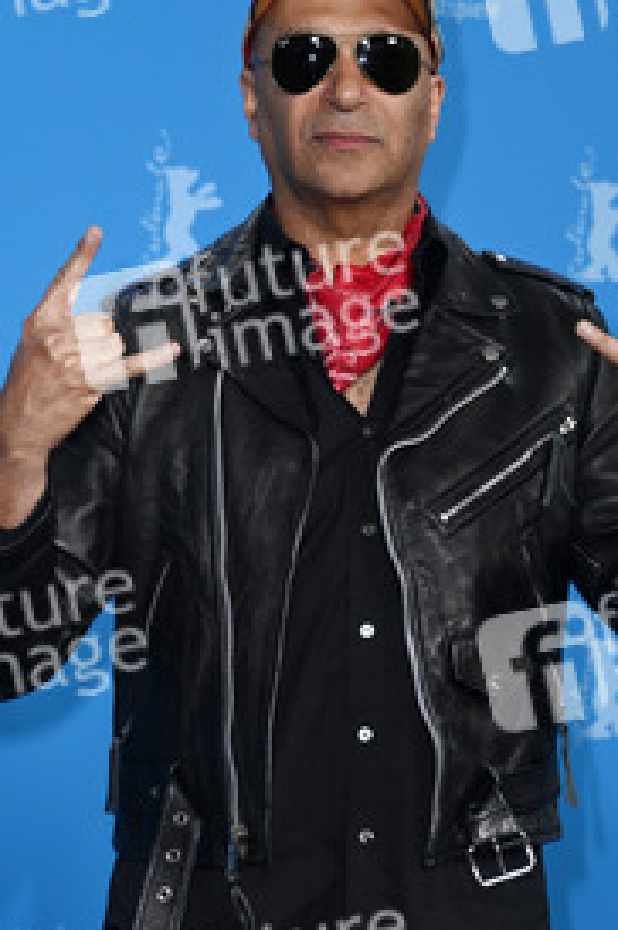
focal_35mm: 146
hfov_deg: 9.4
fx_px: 3769
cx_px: 343
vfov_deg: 14.1
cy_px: 482
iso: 1000
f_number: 5.6
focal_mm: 100
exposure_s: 1/250
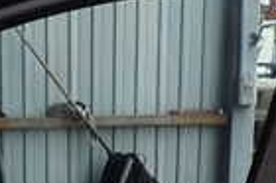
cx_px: 41
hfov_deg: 15.2
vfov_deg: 9.6
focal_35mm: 134
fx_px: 1026
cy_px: 340
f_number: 3.2
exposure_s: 1/400
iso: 100
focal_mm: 5.4
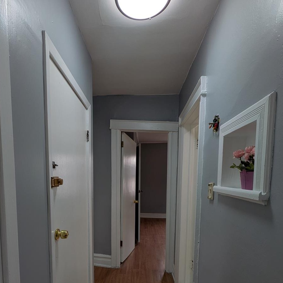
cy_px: 195
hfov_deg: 71.8
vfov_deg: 69.5
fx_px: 194
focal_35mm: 21
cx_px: 121
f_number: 2.2
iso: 74
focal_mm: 1.83
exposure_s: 1/120
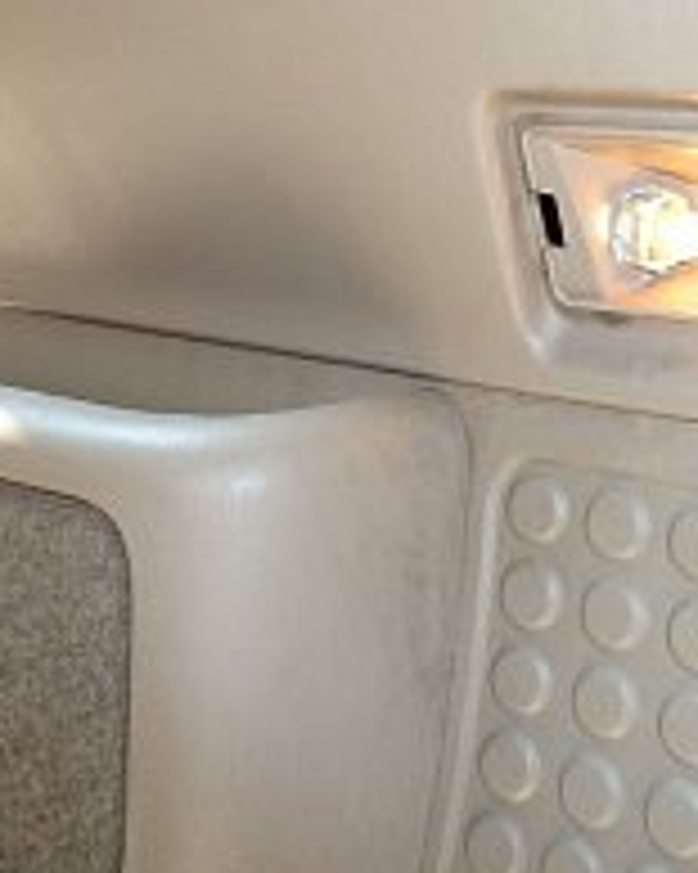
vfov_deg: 41.7
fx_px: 1137
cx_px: 766
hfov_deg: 30.6
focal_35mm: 44
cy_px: 322
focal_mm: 4.1
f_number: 3.3
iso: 100
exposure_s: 1/30
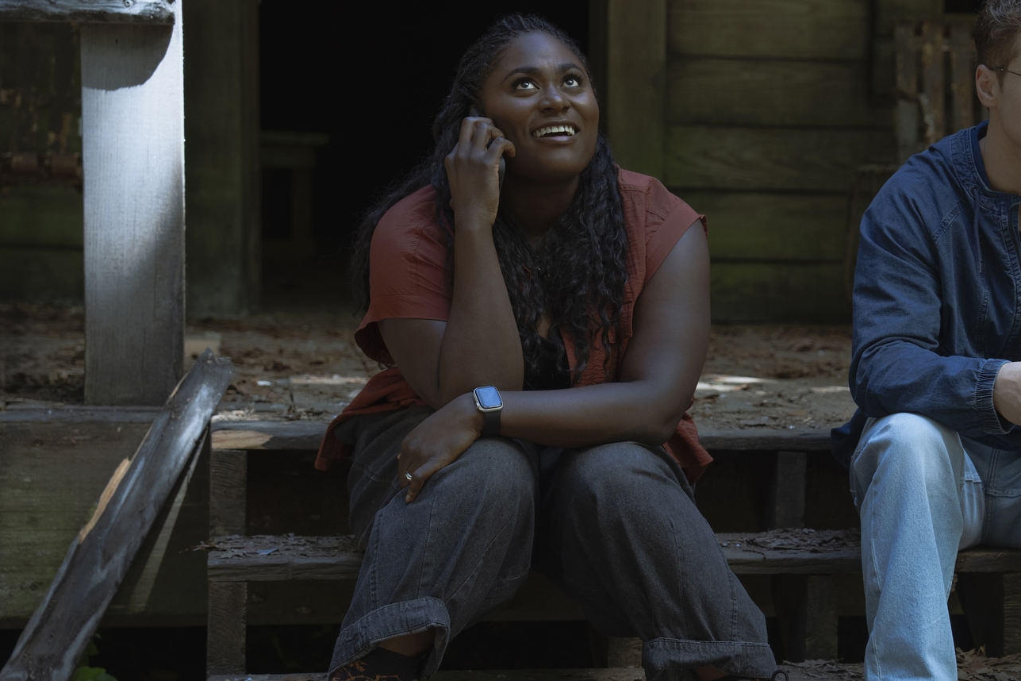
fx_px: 2581
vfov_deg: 15.0
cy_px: 425
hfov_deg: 22.2
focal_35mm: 91
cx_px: 756
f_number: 3.2
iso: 500
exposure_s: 1/125
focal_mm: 61
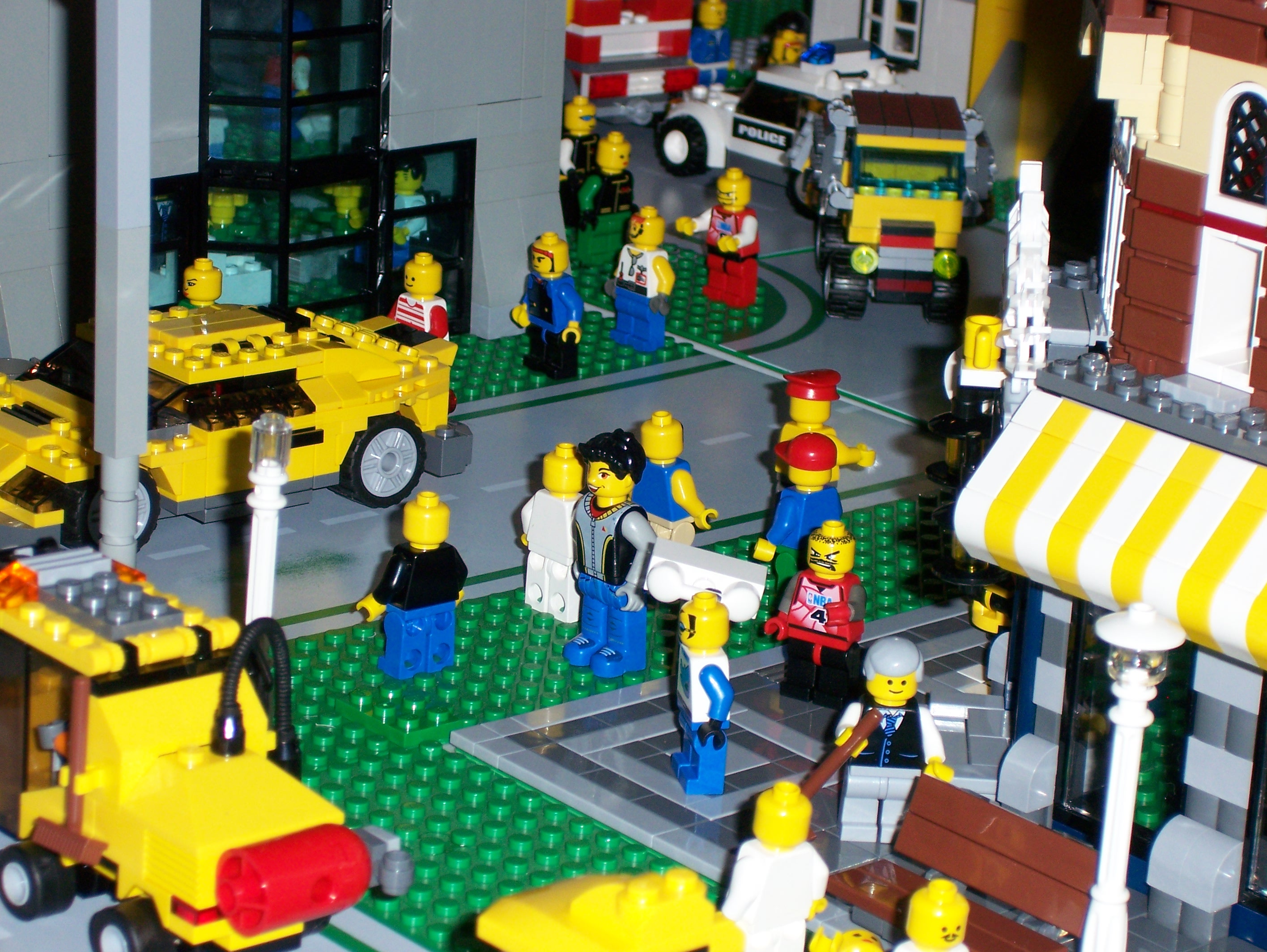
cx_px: 634
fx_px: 3956
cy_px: 476
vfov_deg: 13.7
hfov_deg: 18.2
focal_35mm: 108
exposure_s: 1/125
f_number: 4.8
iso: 125
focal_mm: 18.1
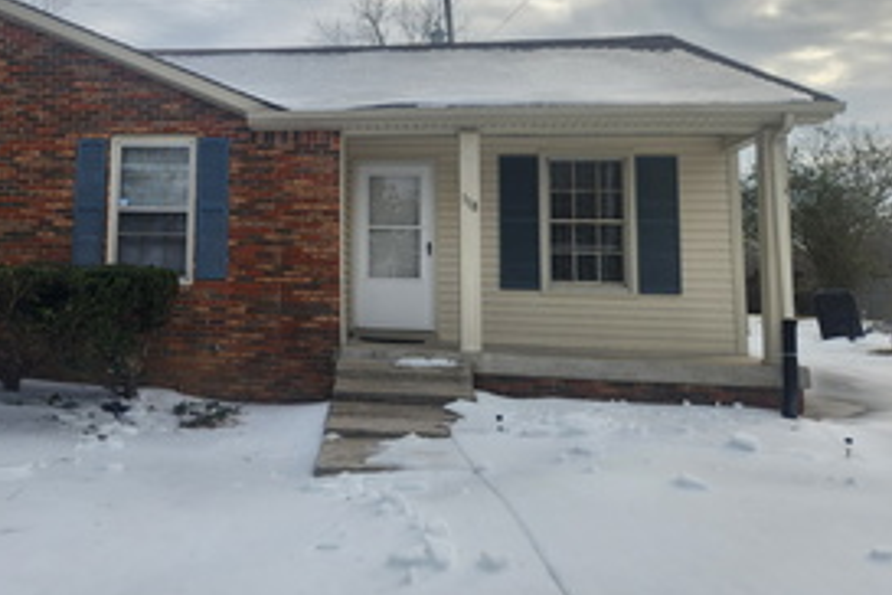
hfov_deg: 52.4
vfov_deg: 37.5
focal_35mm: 35
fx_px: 867
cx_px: 242
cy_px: 203
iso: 20
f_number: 1.8
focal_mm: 5.4
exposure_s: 1/1258
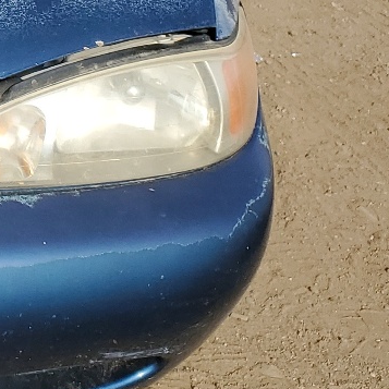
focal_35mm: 103
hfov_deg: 14.8
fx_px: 1310
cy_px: -63
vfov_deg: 16.3
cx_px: -307
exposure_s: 1/1429
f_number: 1.5
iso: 50
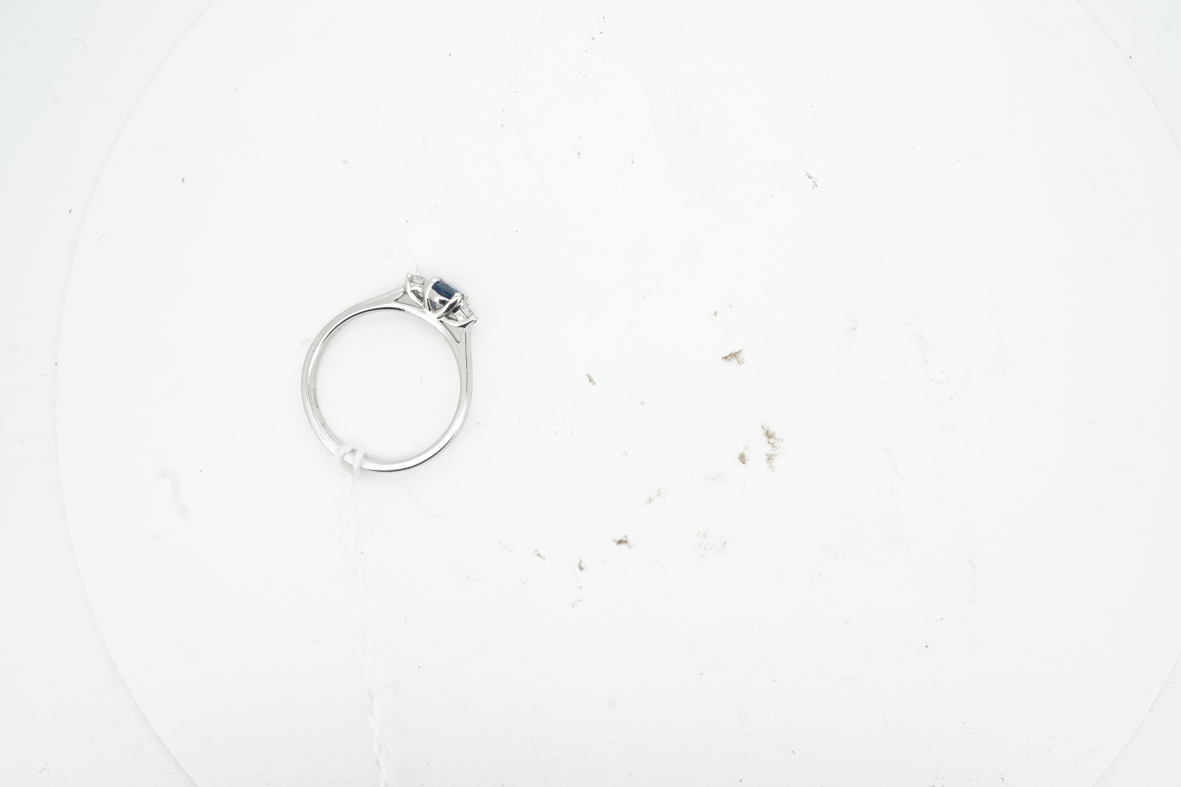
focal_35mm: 45
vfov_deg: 29.9
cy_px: 394
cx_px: 590
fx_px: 1476
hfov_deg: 43.6
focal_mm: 30
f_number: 22
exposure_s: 1/80
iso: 200
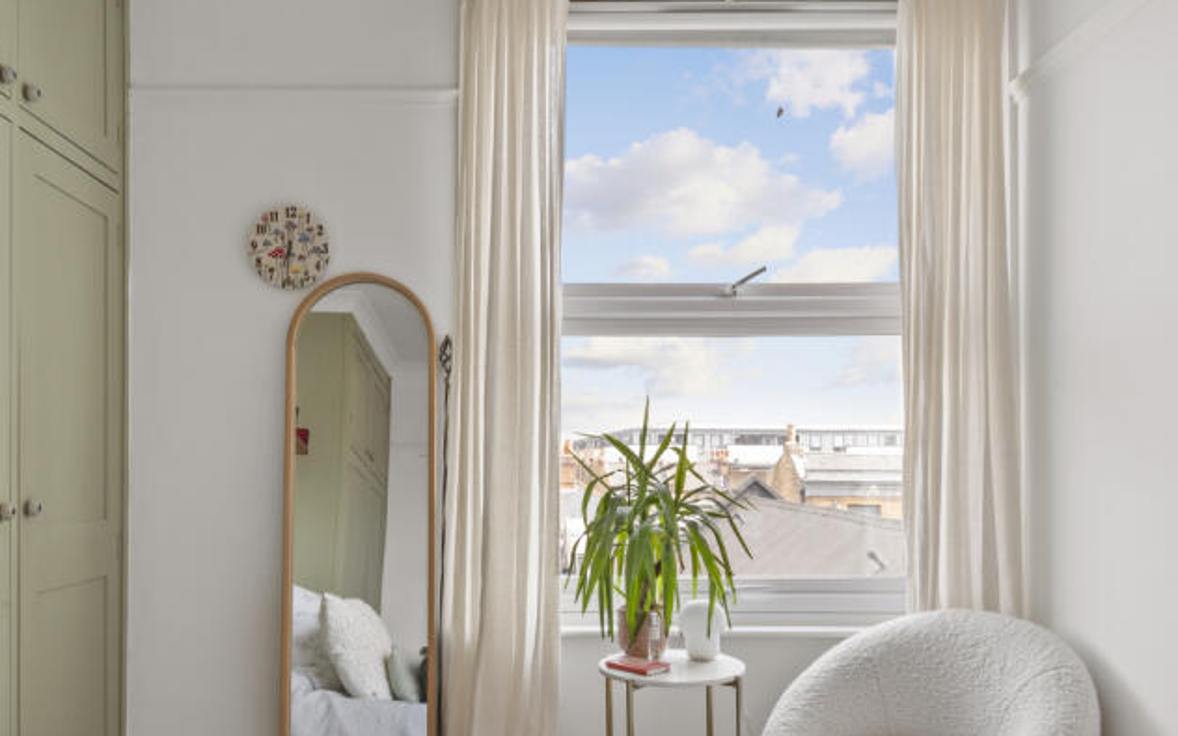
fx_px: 1059
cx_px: 539
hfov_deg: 58.1
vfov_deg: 37.9
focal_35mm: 33
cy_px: 493
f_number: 16
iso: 200
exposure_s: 1/3
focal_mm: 20
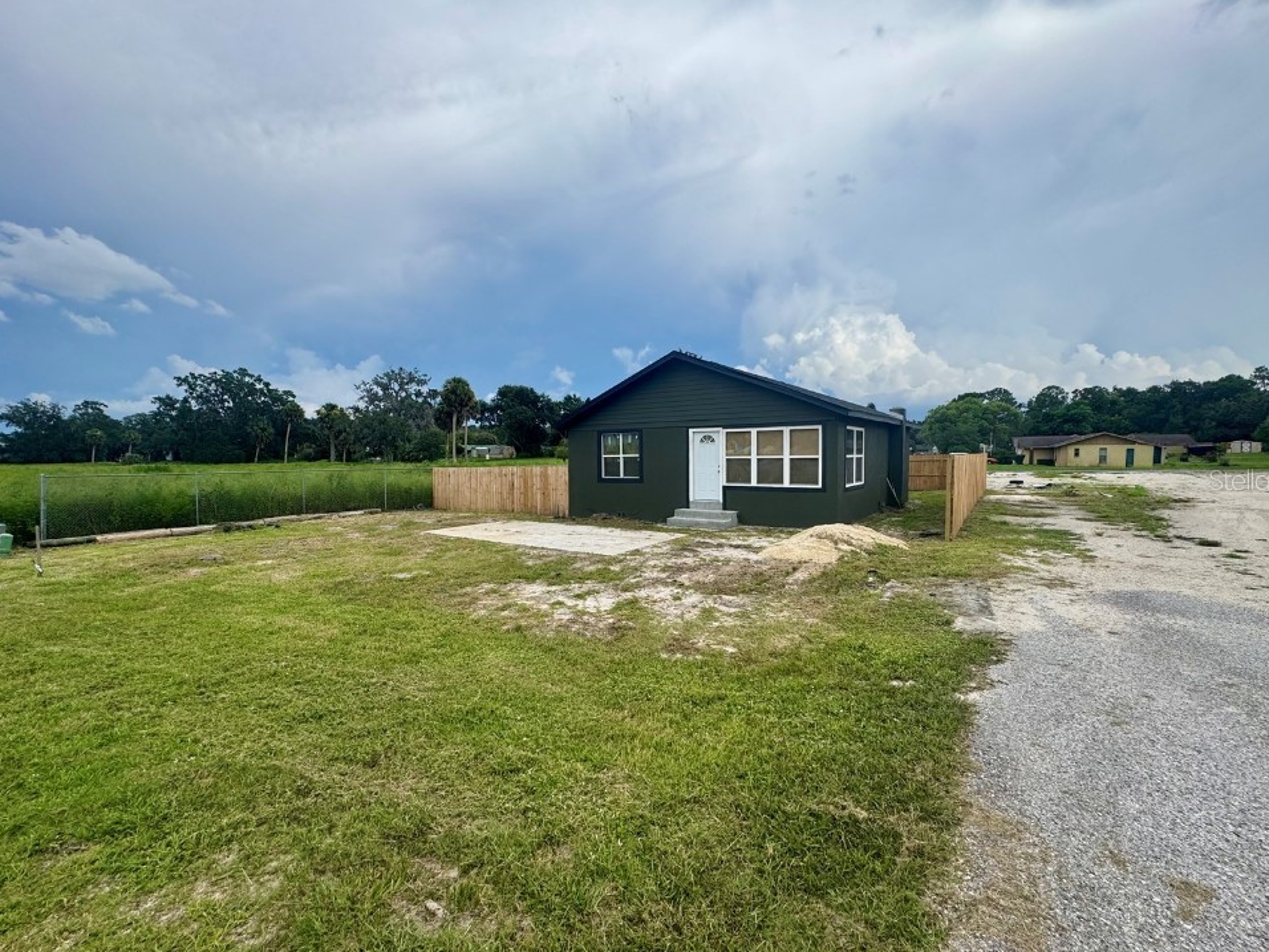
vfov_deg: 81.7
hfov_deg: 98.1
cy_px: 479
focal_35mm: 15
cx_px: 654
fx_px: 550
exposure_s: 1/713
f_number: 2.2
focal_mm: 2.22
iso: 50
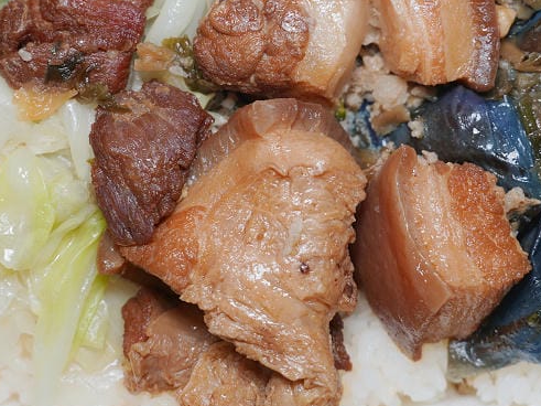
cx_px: 282
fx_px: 1359
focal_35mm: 87
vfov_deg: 16.9
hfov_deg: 22.5
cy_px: 122
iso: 160
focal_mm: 37
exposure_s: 1/60
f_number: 4
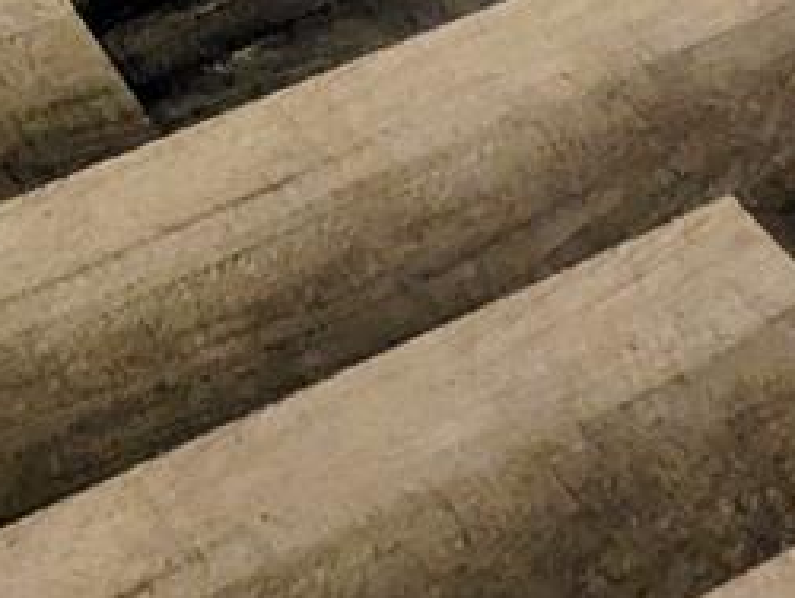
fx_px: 1977
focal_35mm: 86
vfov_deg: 10.4
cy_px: -1330
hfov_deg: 18.4
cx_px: -588
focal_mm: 1.83
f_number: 2.2
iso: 121
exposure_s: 1/24
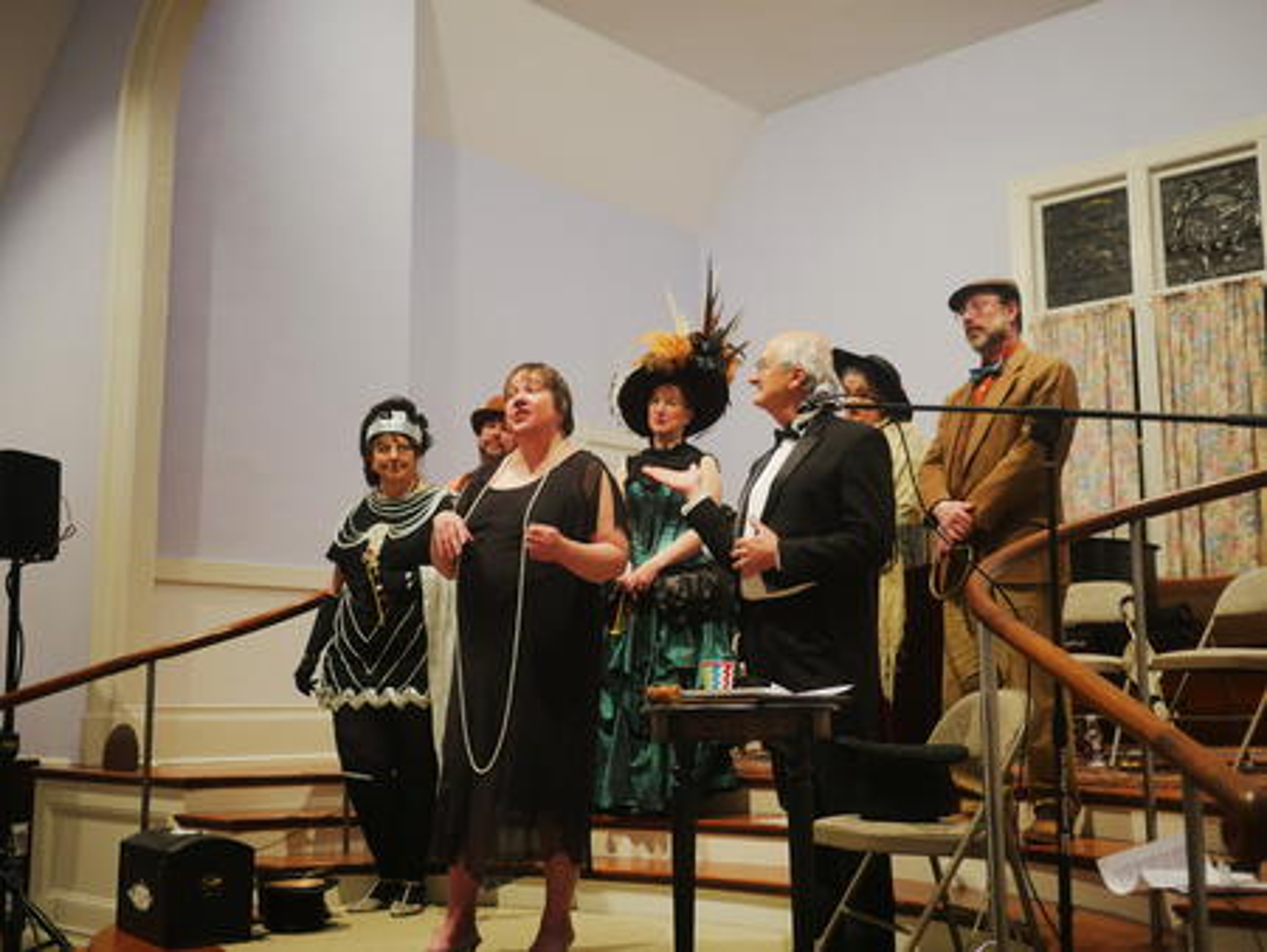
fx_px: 1465
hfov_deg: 46.8
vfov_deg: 36.0
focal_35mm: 40
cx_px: 634
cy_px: 476
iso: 500
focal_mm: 20
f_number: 1.7
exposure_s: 1/60
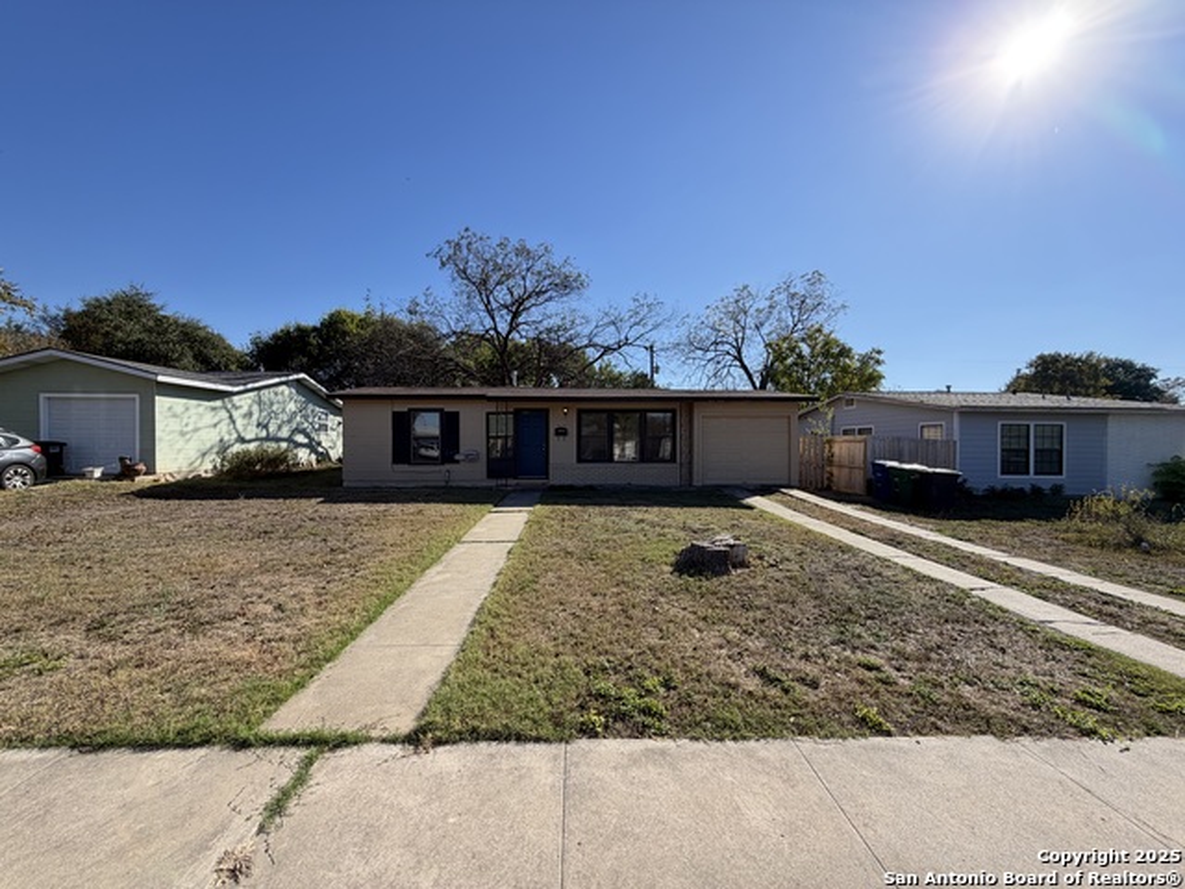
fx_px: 479
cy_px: 444
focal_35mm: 14
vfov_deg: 85.7
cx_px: 592
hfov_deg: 102.1
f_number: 2.2
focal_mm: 2.22
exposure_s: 1/770
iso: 32
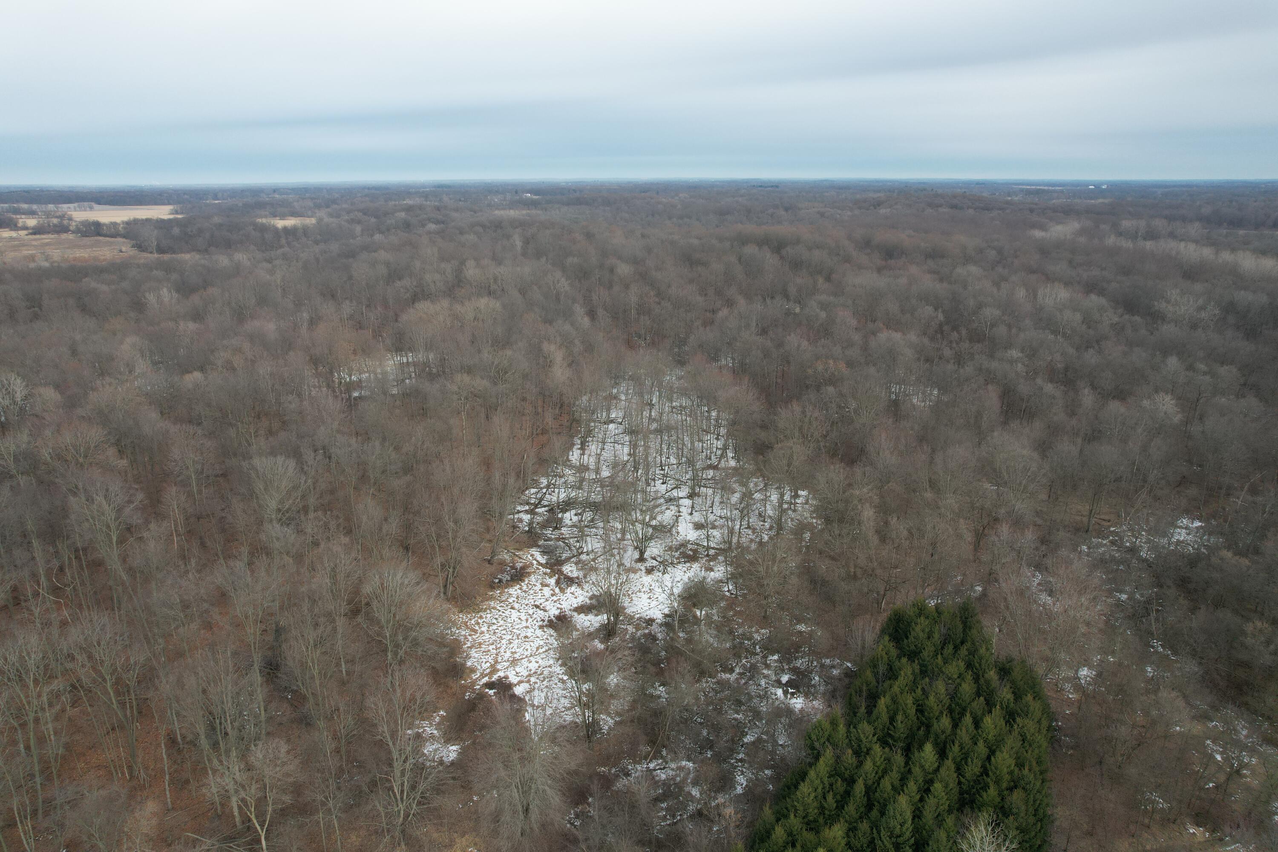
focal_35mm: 22
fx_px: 781
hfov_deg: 78.6
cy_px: 426
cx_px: 639
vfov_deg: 57.2
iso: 200
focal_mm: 8.38
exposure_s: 1/1000
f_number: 2.8
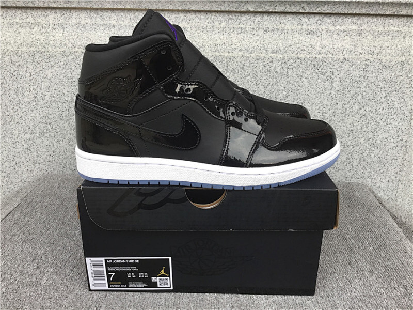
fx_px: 370
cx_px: 206
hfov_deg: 58.4
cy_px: 155
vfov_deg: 45.4
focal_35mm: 31
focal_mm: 3.3
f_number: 2.4
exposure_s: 1/100
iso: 40
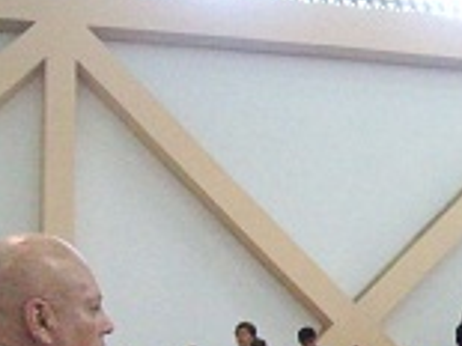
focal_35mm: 93
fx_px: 1240
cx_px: 495
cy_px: 406
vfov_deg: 15.3
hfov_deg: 20.2
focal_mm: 6
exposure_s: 1/64
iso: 646
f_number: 2.7
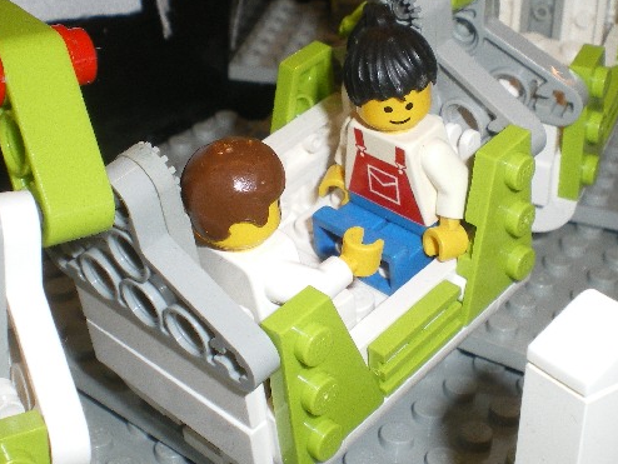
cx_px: 348
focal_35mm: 68
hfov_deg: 28.5
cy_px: 160
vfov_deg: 21.6
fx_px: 1215
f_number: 4.9
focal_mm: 7.4
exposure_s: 1/50
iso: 200
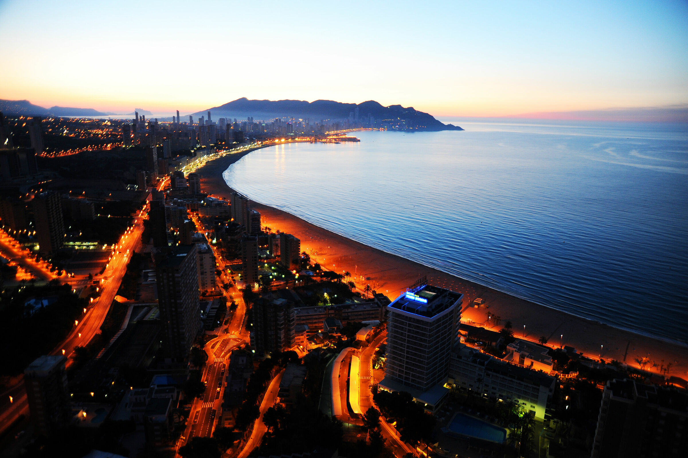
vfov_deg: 53.1
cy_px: 229
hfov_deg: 73.8
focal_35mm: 24
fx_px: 458
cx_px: 344
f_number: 3.5
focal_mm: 24
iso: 800
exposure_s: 1/13
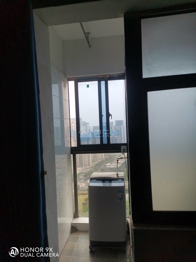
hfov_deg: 53.1
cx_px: 98
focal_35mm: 26
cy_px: 131
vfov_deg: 67.3
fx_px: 196
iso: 50
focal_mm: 5.5
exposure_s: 1/240
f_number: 1.8
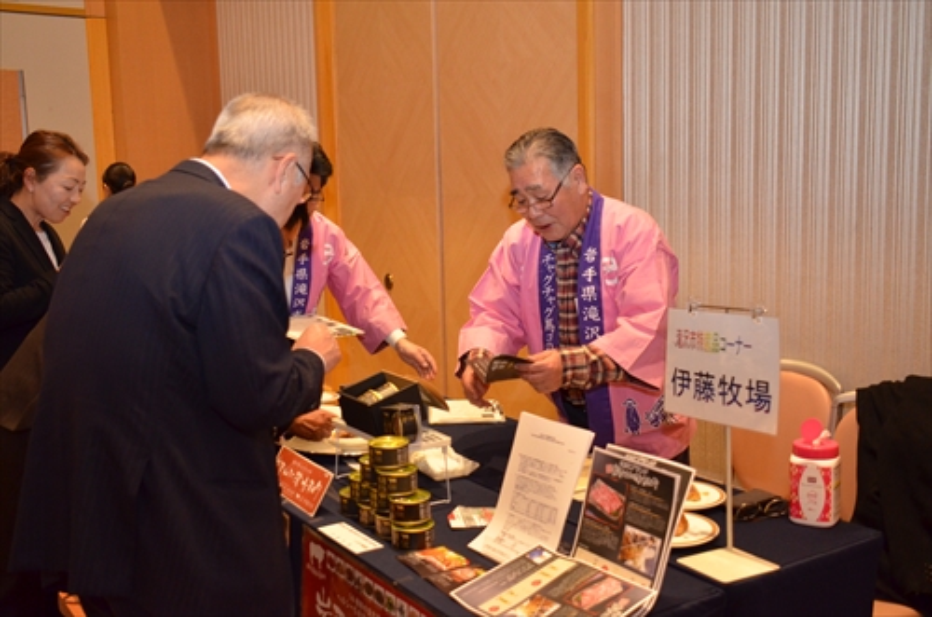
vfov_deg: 35.3
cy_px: 308
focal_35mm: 38
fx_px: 969
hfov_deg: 51.4
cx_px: 466
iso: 1600
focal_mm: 25
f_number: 4.5
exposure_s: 1/200
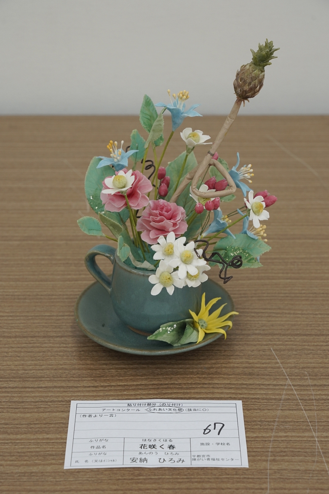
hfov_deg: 16.5
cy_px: 246
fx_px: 1137
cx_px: 168
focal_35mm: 83
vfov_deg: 24.5
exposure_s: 1/50
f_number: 8
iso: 1250
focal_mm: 81
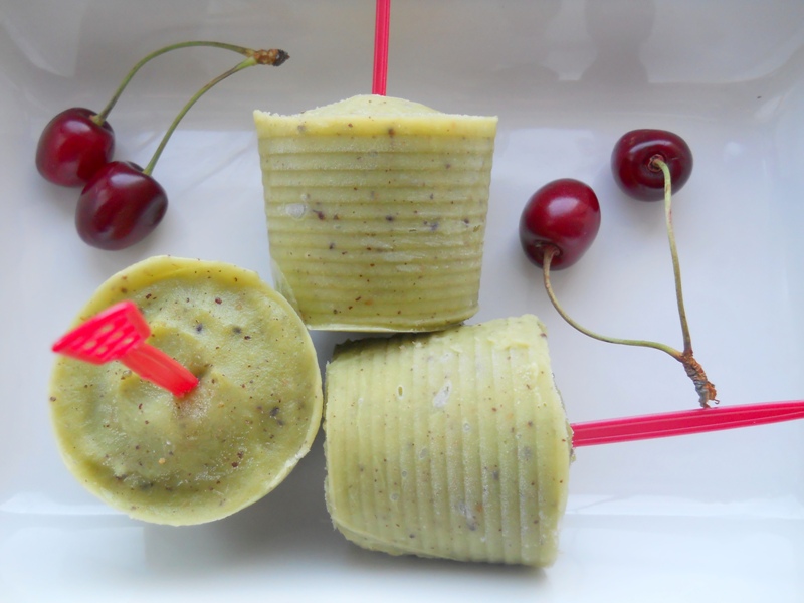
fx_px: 952
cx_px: 402
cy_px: 302
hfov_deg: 45.8
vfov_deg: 35.1
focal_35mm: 41
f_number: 3.1
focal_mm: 6.72
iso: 200
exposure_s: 1/30
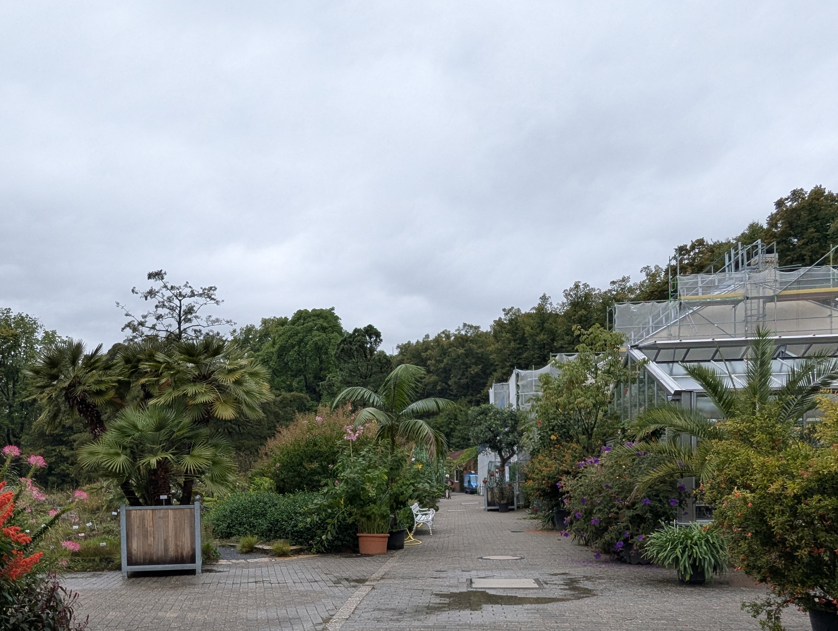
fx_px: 654
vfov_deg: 48.8
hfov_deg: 64.4
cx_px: 321
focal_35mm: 27
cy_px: 494
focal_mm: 2.35
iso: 53
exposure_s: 1/544
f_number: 2.2
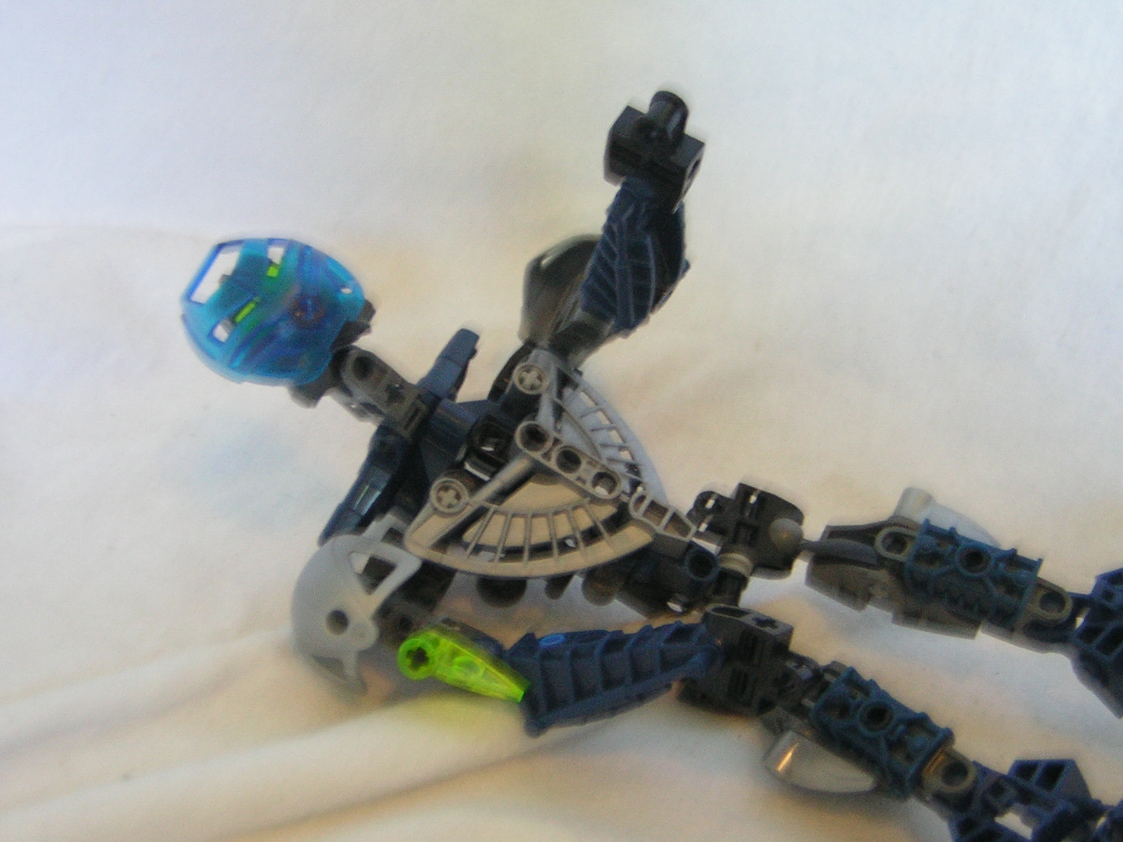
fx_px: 2011
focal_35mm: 62
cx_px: 562
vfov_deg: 23.7
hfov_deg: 31.2
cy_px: 421
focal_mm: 8.1
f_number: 3.4
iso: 103
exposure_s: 1/4.9
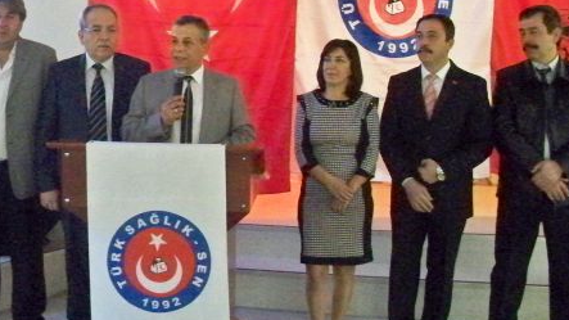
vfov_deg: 27.5
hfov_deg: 47.3
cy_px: 103
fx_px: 649
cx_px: 252
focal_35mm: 43
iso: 3200
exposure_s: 1/60
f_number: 3.1
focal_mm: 6.3
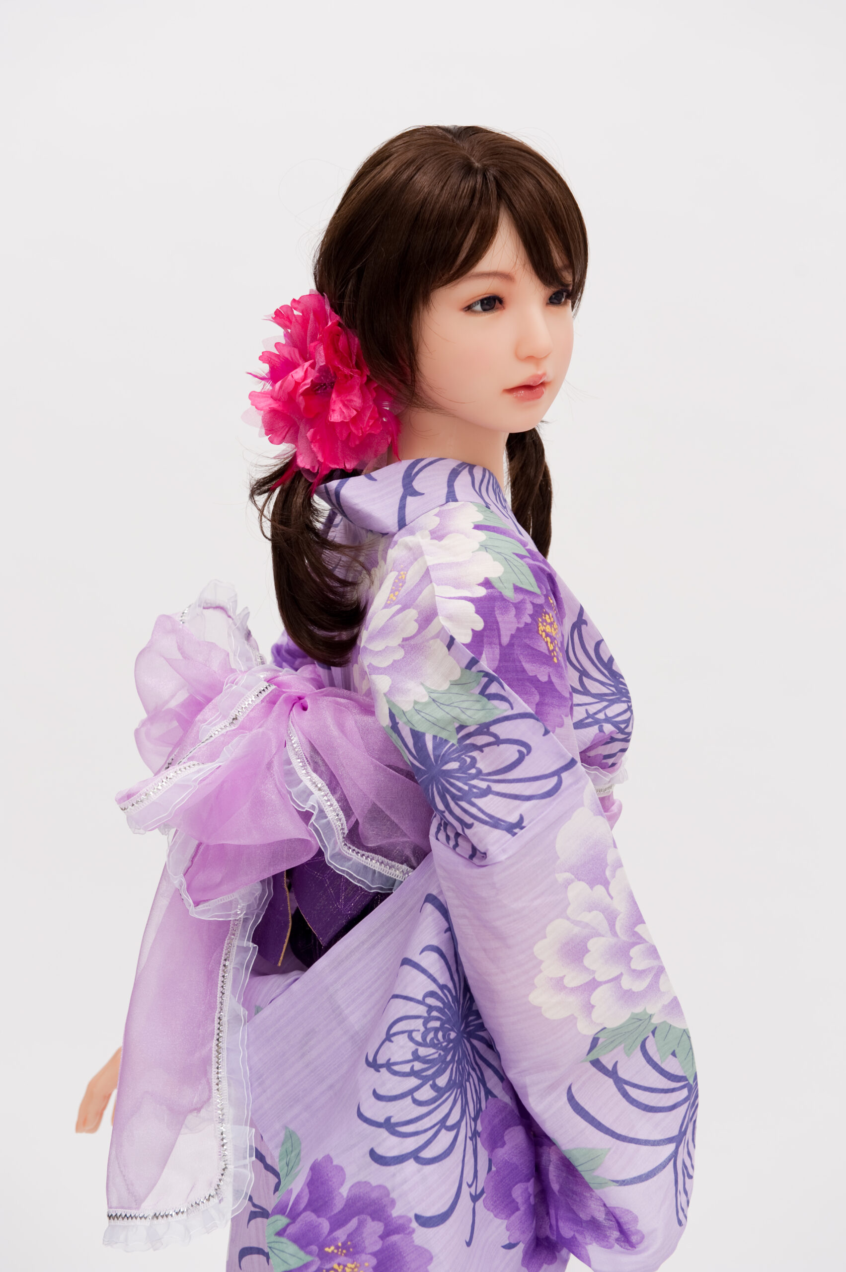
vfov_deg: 33.4
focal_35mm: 60
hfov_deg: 22.6
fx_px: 2118
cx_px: 423
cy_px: 636
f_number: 6.3
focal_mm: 60
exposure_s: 1/80
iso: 100
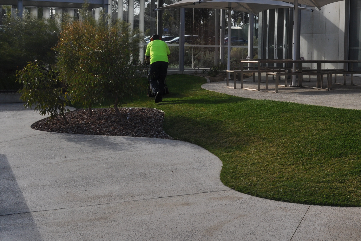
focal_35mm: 57
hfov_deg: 34.4
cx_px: 266
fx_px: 572
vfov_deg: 23.7
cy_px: 83
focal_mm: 22
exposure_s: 1/320
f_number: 9
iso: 200
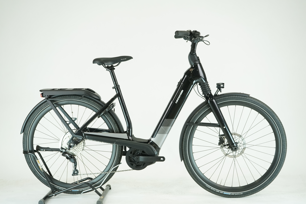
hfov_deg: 38.2
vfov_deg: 26.0
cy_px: 102
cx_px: 153
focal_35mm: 52
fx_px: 442
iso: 1600
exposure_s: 1/200
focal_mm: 52
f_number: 5.6
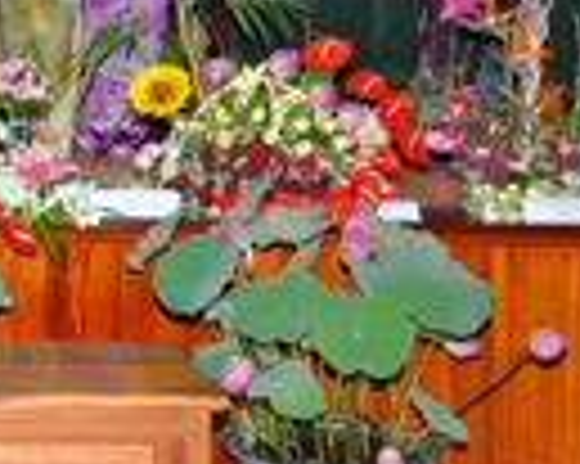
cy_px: -146
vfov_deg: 12.6
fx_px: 2024
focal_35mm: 118
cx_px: -247
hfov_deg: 15.3
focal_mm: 24
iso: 640
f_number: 5.6
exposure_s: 1/60
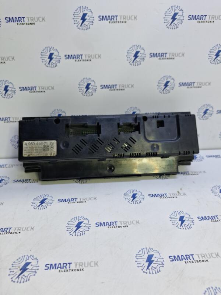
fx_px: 196
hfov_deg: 58.9
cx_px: 110
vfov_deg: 73.9
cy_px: 148
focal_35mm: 23
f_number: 1.8
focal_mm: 5.54
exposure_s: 1/50
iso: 80
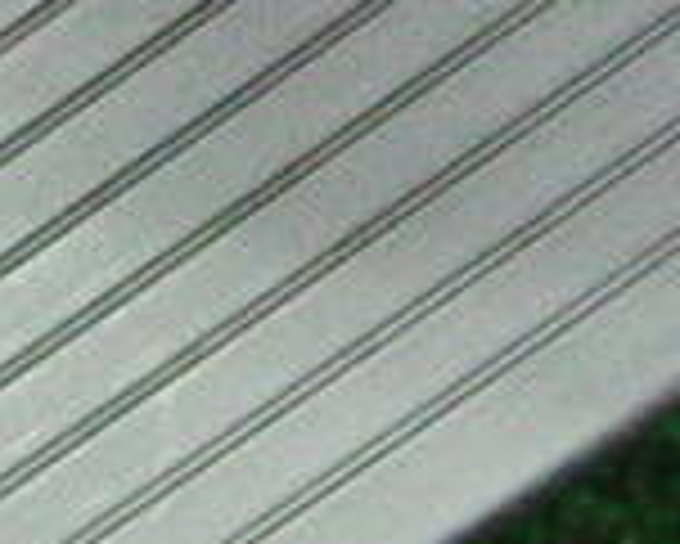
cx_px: 104
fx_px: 3081
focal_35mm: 153
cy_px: -144
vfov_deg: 9.9
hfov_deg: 12.5
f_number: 3.6
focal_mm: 6.42
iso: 3200
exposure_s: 1/400
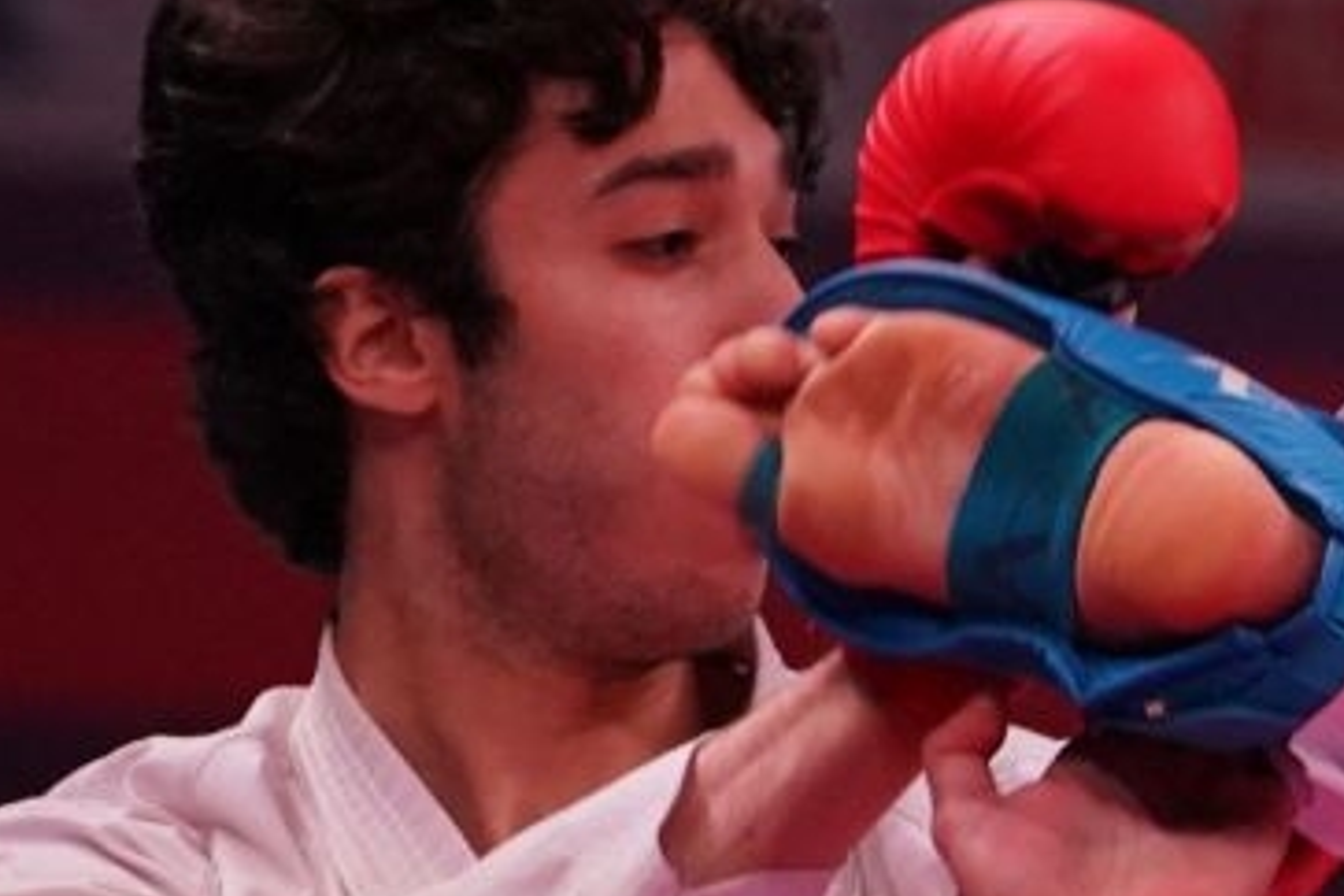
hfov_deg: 2.1
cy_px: 1448
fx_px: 36994
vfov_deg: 1.4
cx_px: 1988
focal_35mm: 991
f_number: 2.8
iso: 2500
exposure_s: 1/1000
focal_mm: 200
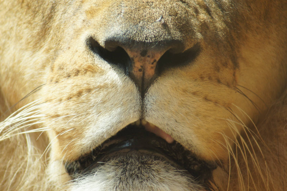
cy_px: 96
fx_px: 3585
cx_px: 144
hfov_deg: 4.6
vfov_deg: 3.1
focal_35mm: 450
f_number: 5.6
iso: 400
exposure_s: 1/500
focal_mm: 300
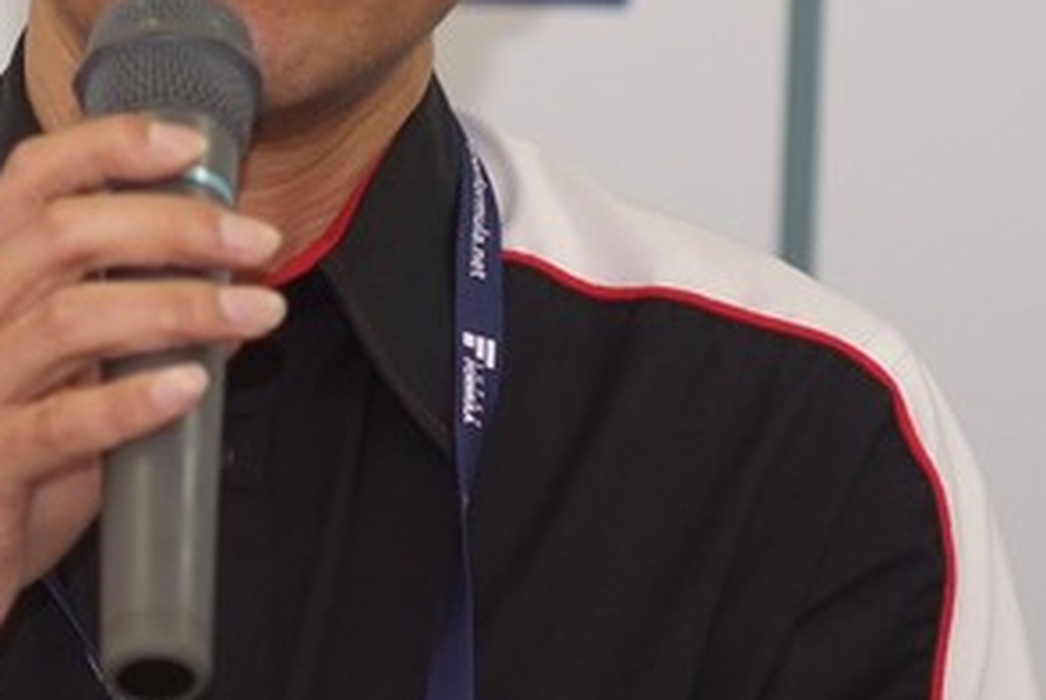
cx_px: 315
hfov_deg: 5.4
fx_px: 11168
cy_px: -67
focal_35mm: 384
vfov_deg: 3.6
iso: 400
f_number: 2.5
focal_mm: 105
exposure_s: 1/125
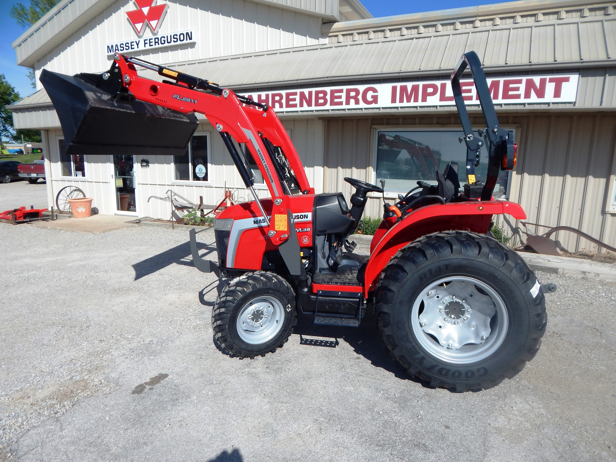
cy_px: 231
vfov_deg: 61.1
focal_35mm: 22
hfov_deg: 76.4
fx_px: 391
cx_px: 308
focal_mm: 4
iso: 125
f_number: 6
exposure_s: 1/640
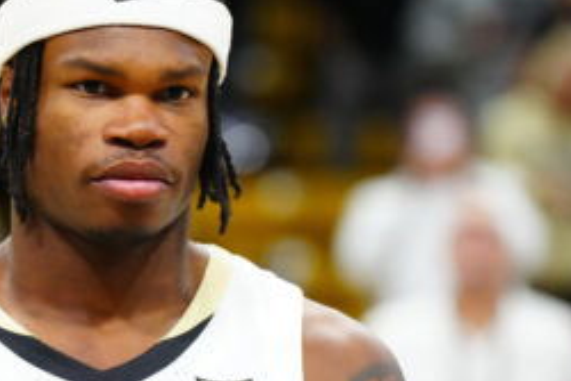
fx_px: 5269
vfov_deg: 4.1
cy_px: 275
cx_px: 78
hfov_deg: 6.2
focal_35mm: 332
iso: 6400
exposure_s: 1/1000
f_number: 3.5
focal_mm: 176
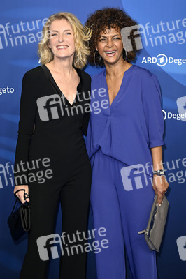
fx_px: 466
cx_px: 93
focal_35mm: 60
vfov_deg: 33.4
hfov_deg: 22.6
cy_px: 140
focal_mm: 60
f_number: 5
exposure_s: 1/200
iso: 1000
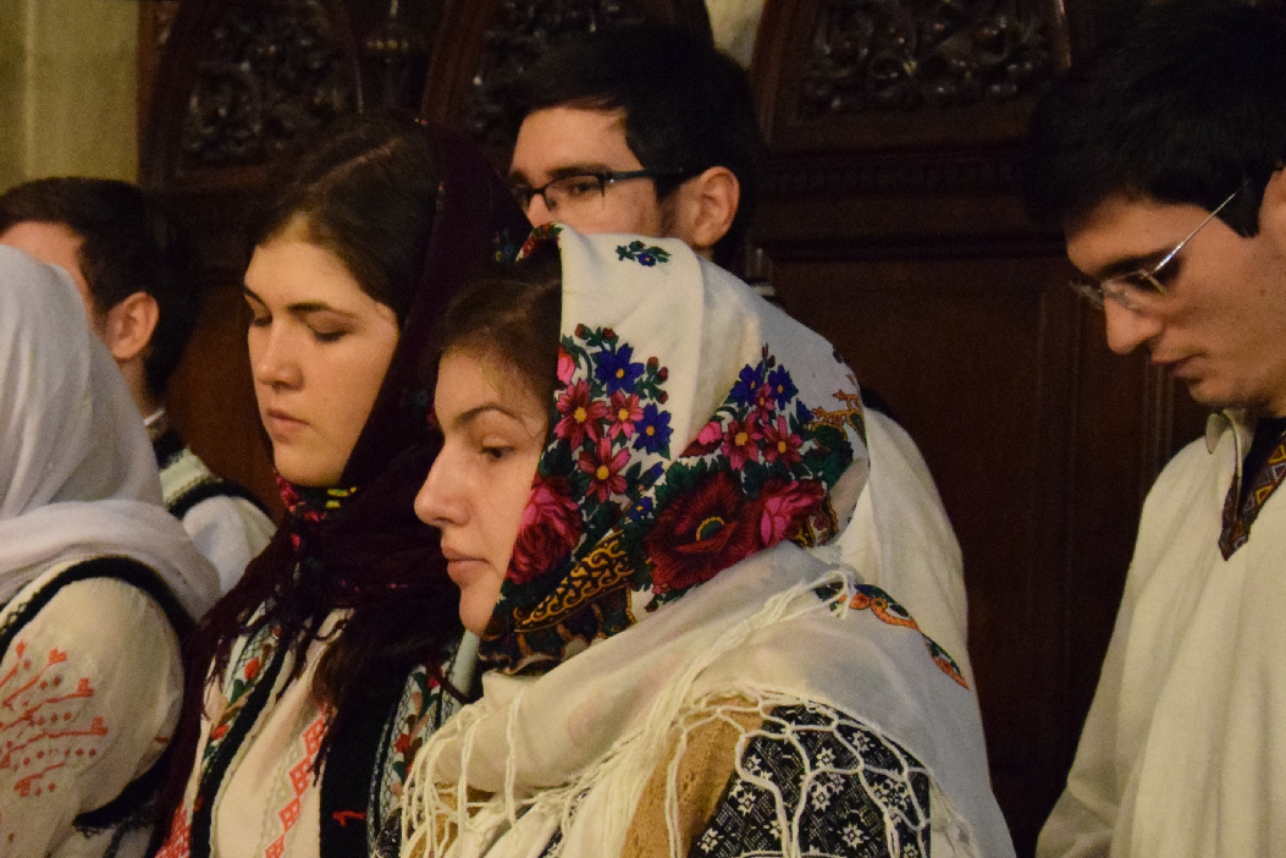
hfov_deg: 16.5
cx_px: 236
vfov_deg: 11.1
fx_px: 4393
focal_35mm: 123
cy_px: 622
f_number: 5
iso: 6400
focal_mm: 38
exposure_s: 1/50
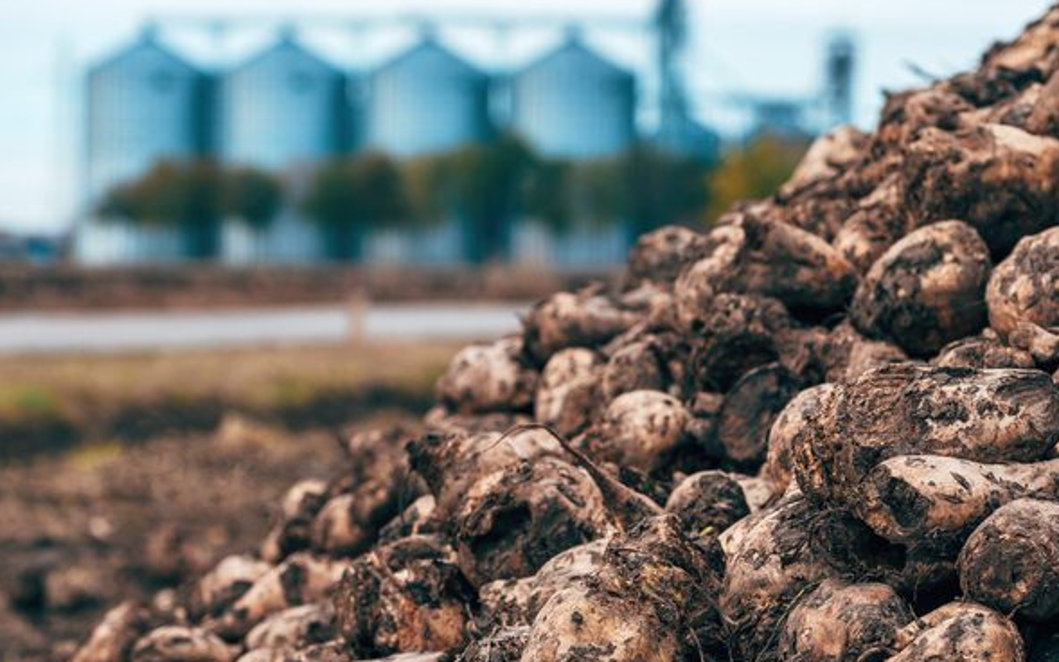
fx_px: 4704
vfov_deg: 8.0
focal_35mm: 163
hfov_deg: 12.8
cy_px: 395
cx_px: 592
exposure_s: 1/320
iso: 220
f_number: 6.3
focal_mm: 130
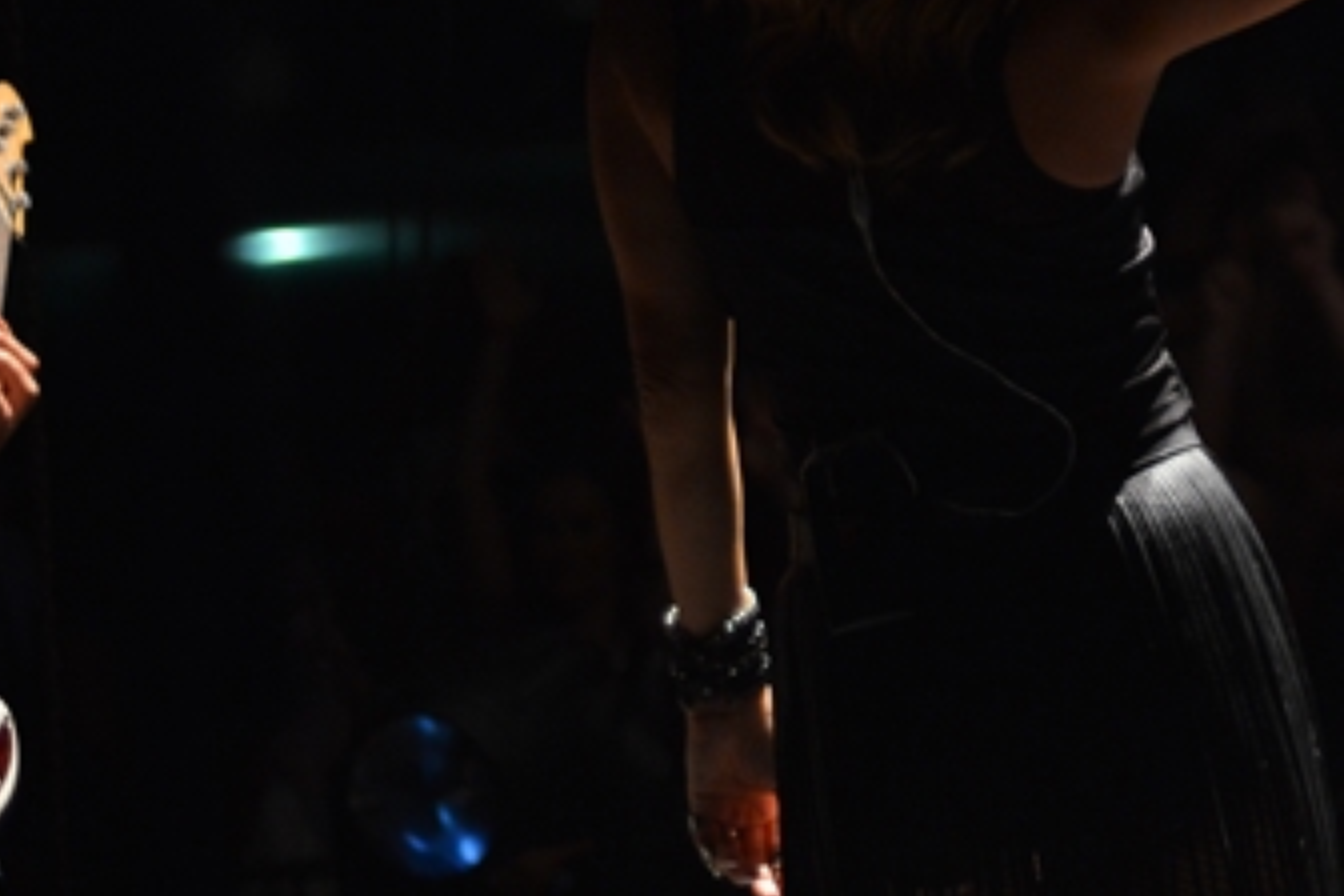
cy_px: -70
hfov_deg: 15.0
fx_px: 5002
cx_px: 1400
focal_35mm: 134
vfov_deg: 10.1
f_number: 1.8
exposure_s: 1/200
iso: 2000
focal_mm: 50
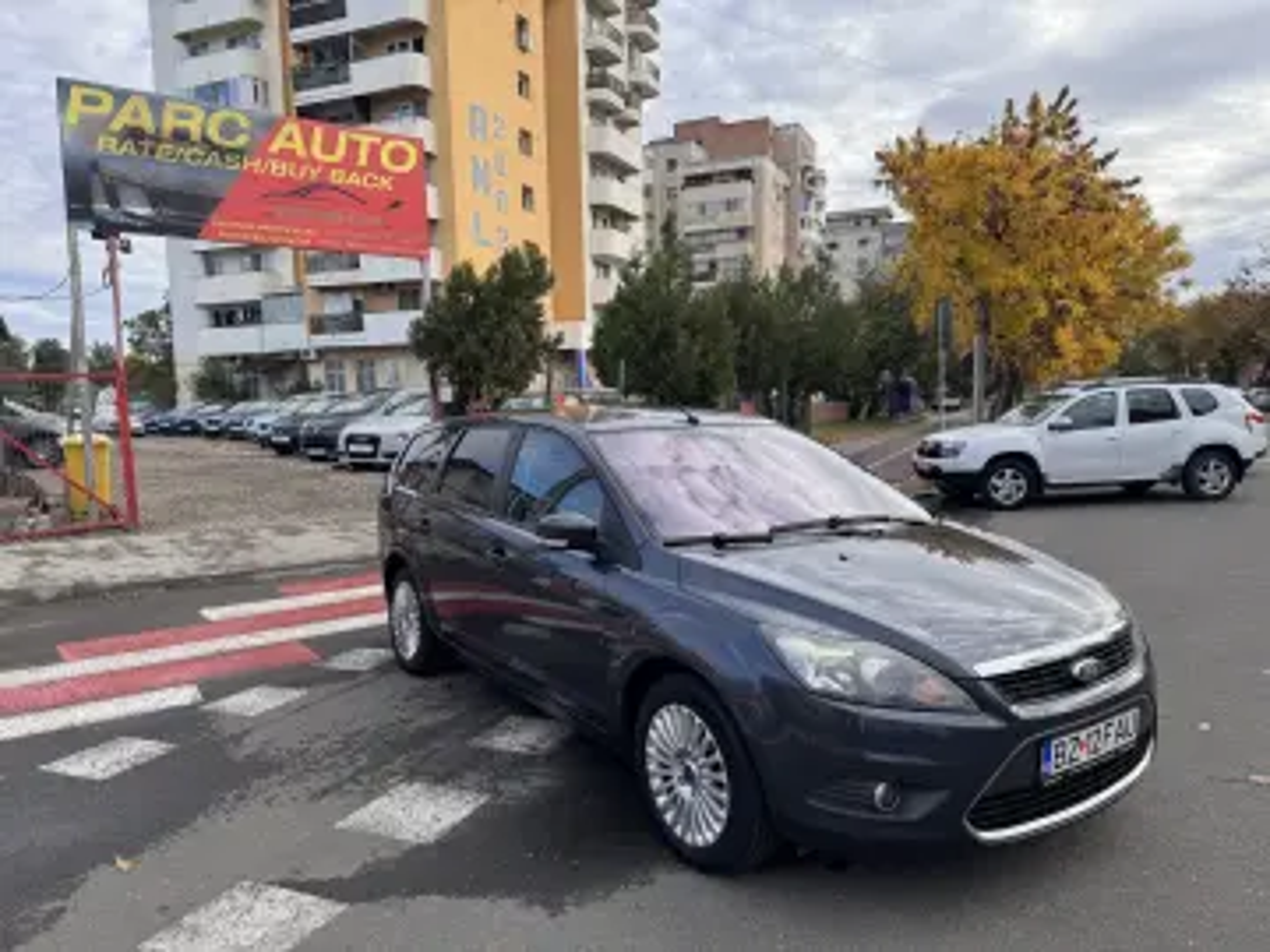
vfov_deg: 56.8
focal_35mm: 24
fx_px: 881
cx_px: 635
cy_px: 476
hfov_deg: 71.6
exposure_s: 1/1425
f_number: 1.78
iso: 80
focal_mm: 6.76
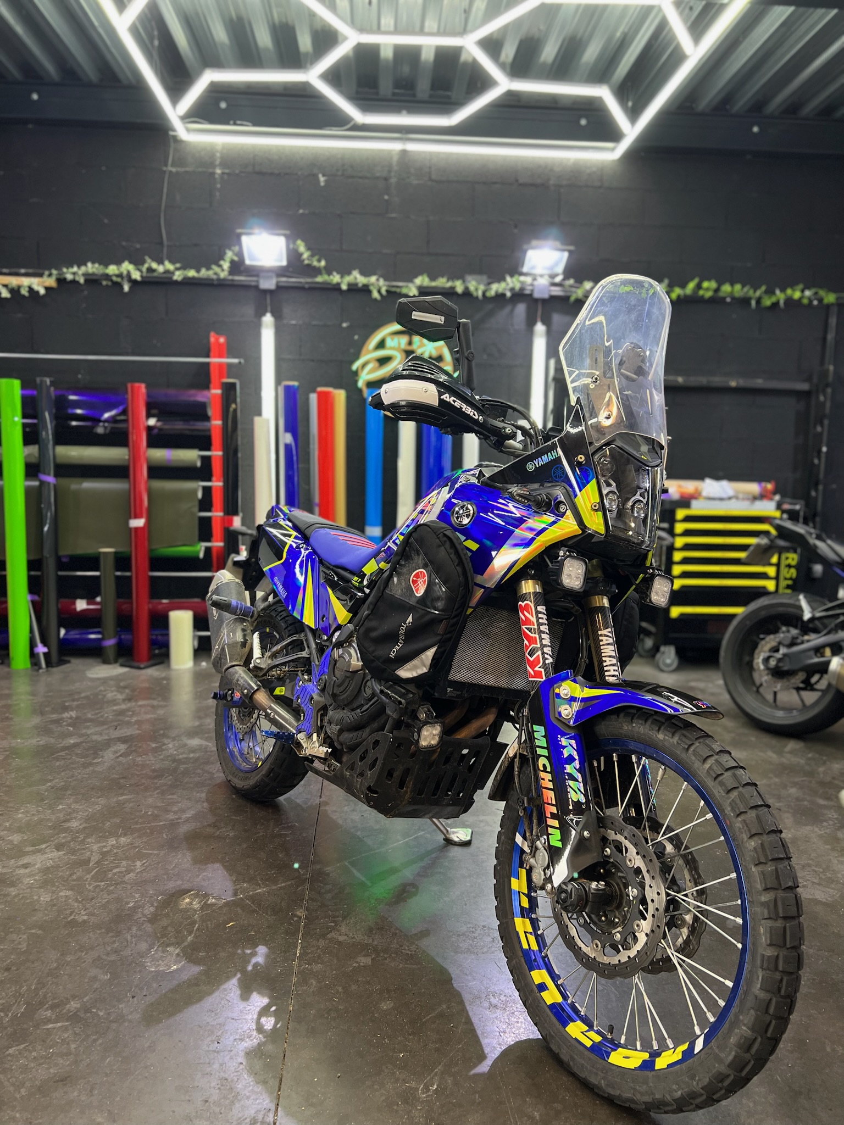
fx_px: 845
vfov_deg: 67.3
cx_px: 422
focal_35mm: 26
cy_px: 562
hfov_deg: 53.1
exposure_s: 1/100
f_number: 1.5
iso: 125
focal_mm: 5.7
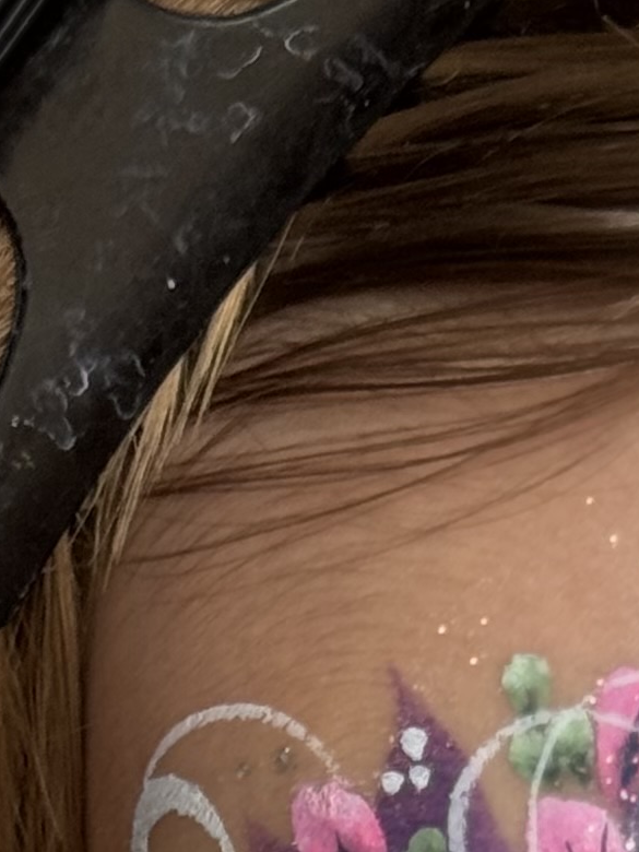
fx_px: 6104
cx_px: 819
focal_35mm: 248
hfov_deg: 6.0
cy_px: 1955
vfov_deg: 7.5
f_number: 1.78
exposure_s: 1/121
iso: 64
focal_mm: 6.76
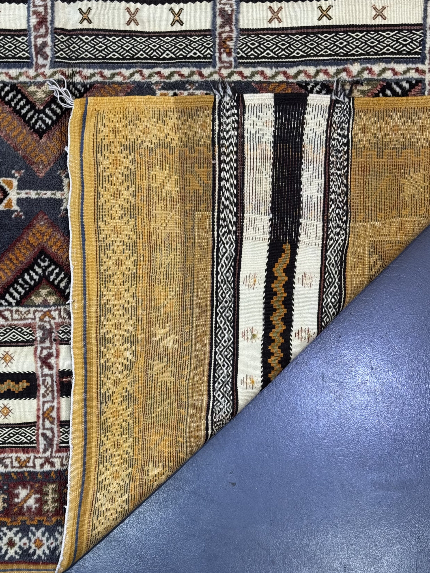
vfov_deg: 39.7
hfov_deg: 30.3
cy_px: 286
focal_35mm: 48
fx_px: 795
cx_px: 215
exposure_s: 1/50
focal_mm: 6.76
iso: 100
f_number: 1.78
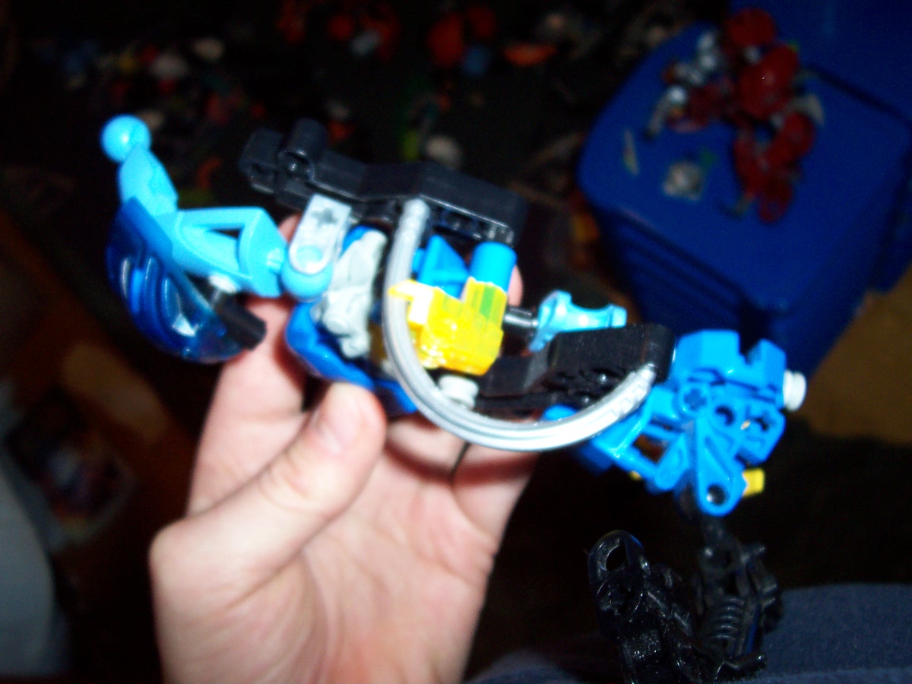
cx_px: 456
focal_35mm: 37
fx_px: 975
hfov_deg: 50.1
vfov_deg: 38.7
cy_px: 342
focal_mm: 5.6
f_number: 2.8
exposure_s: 1/60
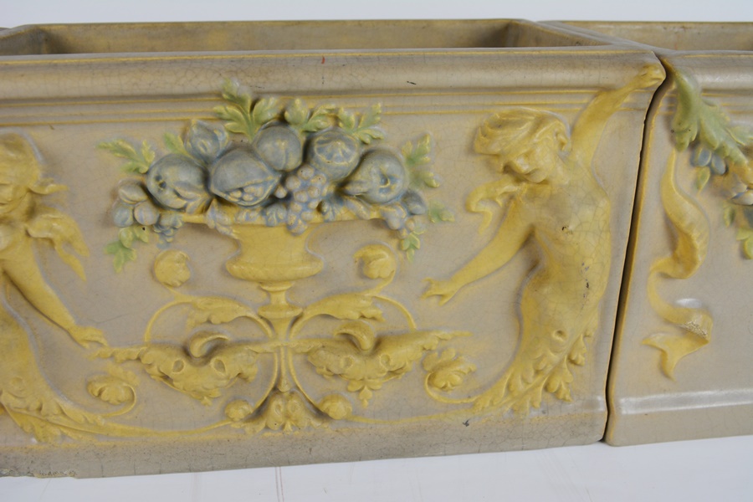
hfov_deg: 57.2
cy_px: 251
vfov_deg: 40.0
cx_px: 376
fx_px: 690
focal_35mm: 33
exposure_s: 1/125
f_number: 5.6
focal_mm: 22
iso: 400
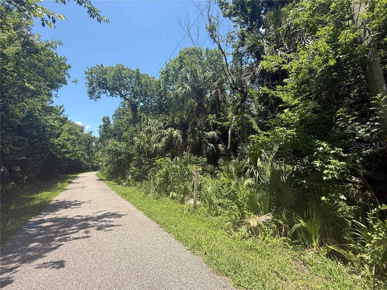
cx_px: 194
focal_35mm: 14
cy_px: 145
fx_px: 157
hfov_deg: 102.1
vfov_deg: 85.7
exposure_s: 1/625
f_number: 2.2
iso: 50
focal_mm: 2.22
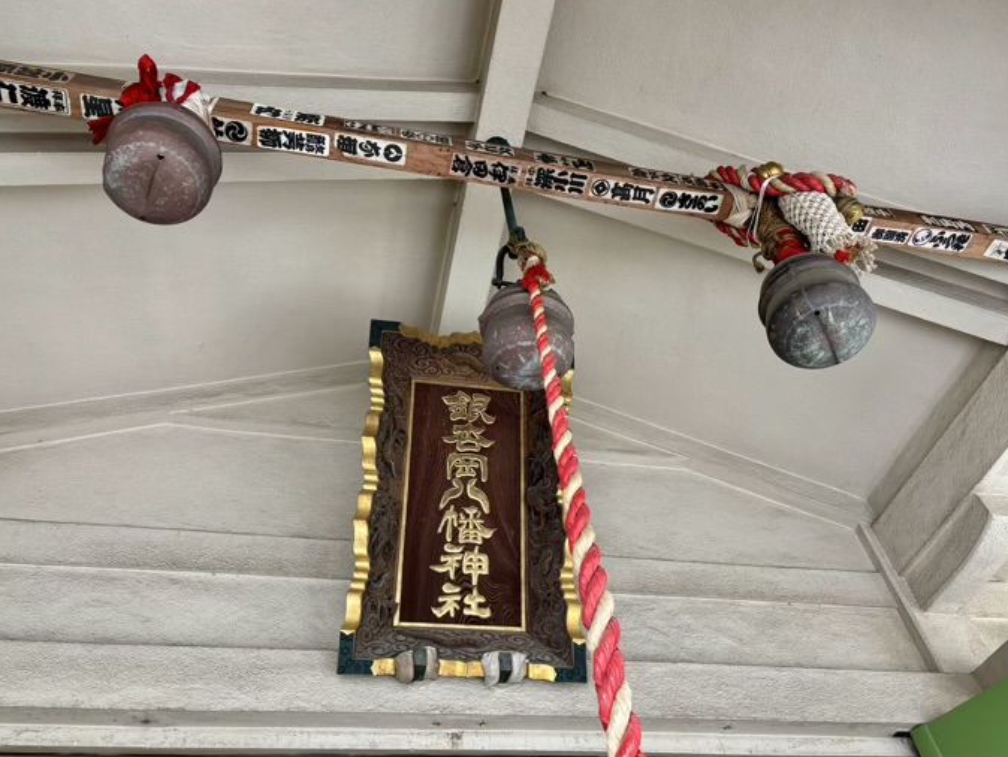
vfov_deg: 51.4
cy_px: 376
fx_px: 787
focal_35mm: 27
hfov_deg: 65.3
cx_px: 498
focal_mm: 5.96
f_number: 1.6
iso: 125
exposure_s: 1/86
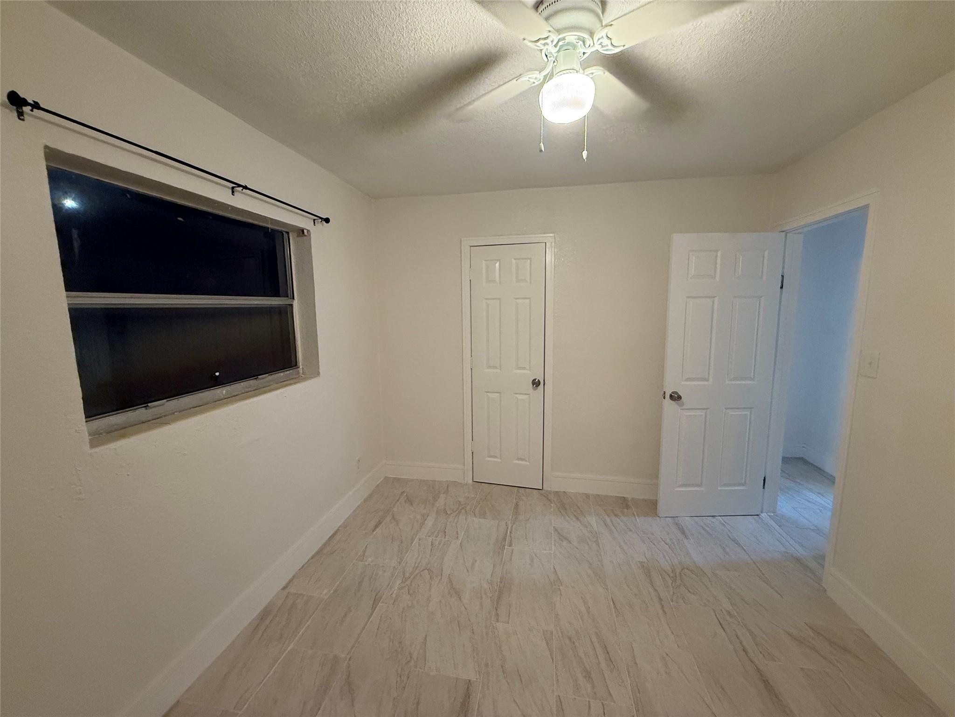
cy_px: 358
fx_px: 386
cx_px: 478
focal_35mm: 14
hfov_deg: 102.1
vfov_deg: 85.7
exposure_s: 1/60
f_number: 2.2
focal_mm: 2.22
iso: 400
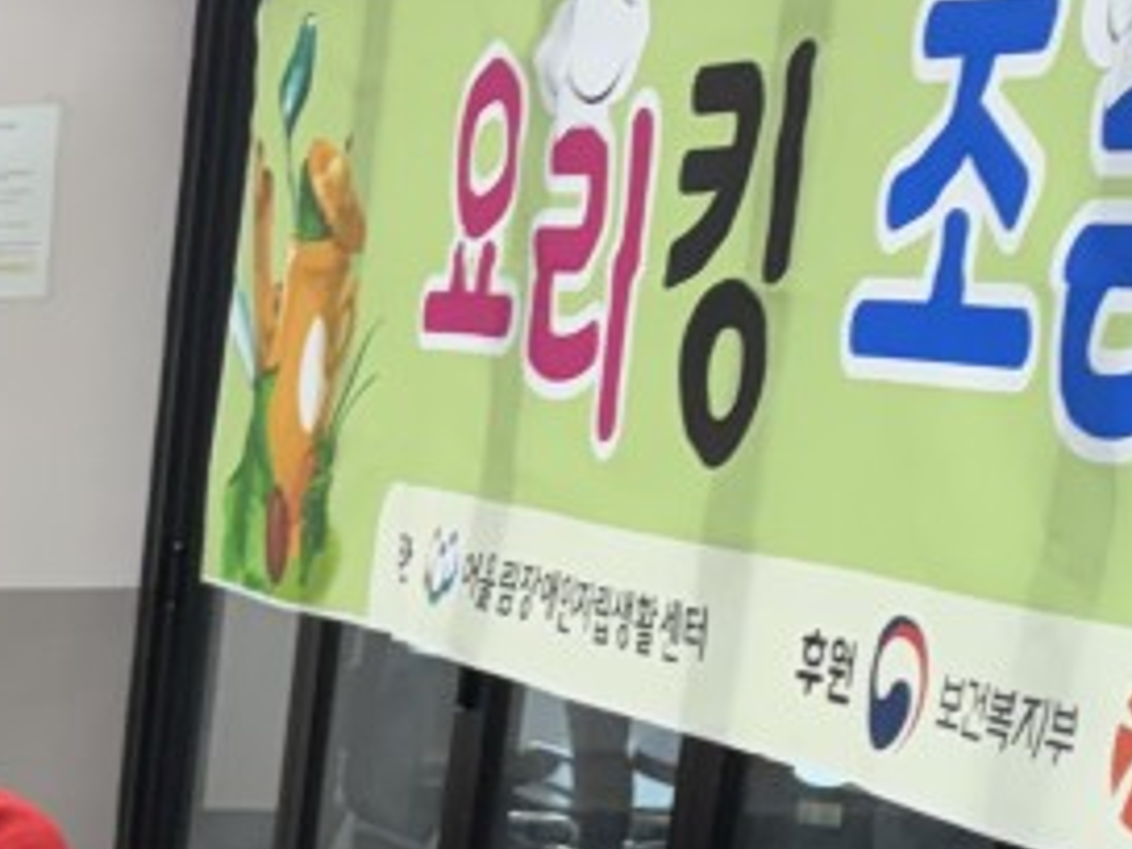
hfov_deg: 13.9
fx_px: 3695
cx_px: -1323
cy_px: 1357
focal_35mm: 113
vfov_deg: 12.3
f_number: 1.78
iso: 125
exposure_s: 1/120
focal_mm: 6.76
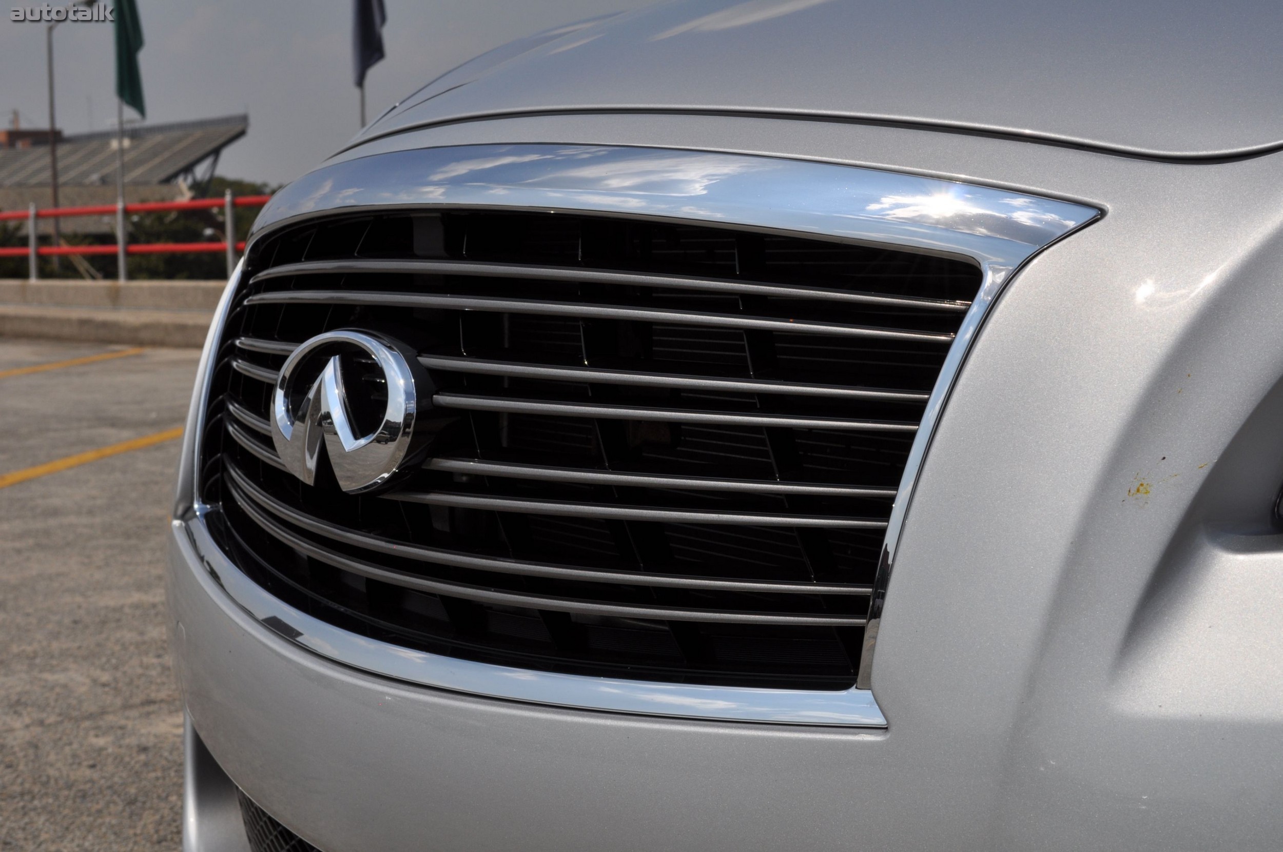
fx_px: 2136
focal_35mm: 60
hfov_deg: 33.4
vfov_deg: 22.6
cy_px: 426
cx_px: 642
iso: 200
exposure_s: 1/640
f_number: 13
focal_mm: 40
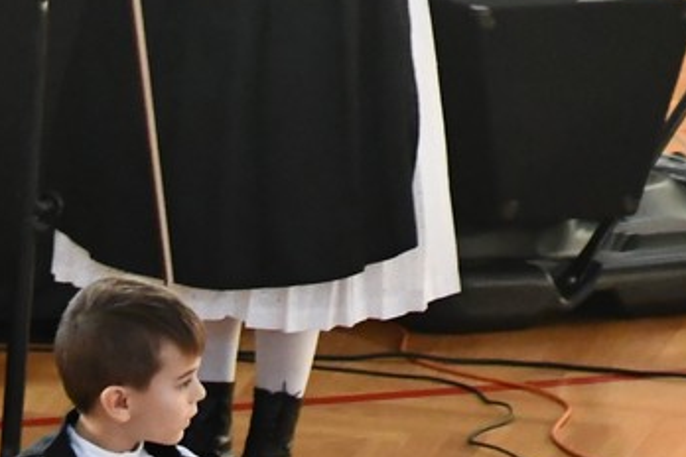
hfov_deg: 2.6
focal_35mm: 801
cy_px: 933
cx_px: -12
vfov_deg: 1.7
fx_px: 15262
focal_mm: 116
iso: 3200
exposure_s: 1/125
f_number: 5.6
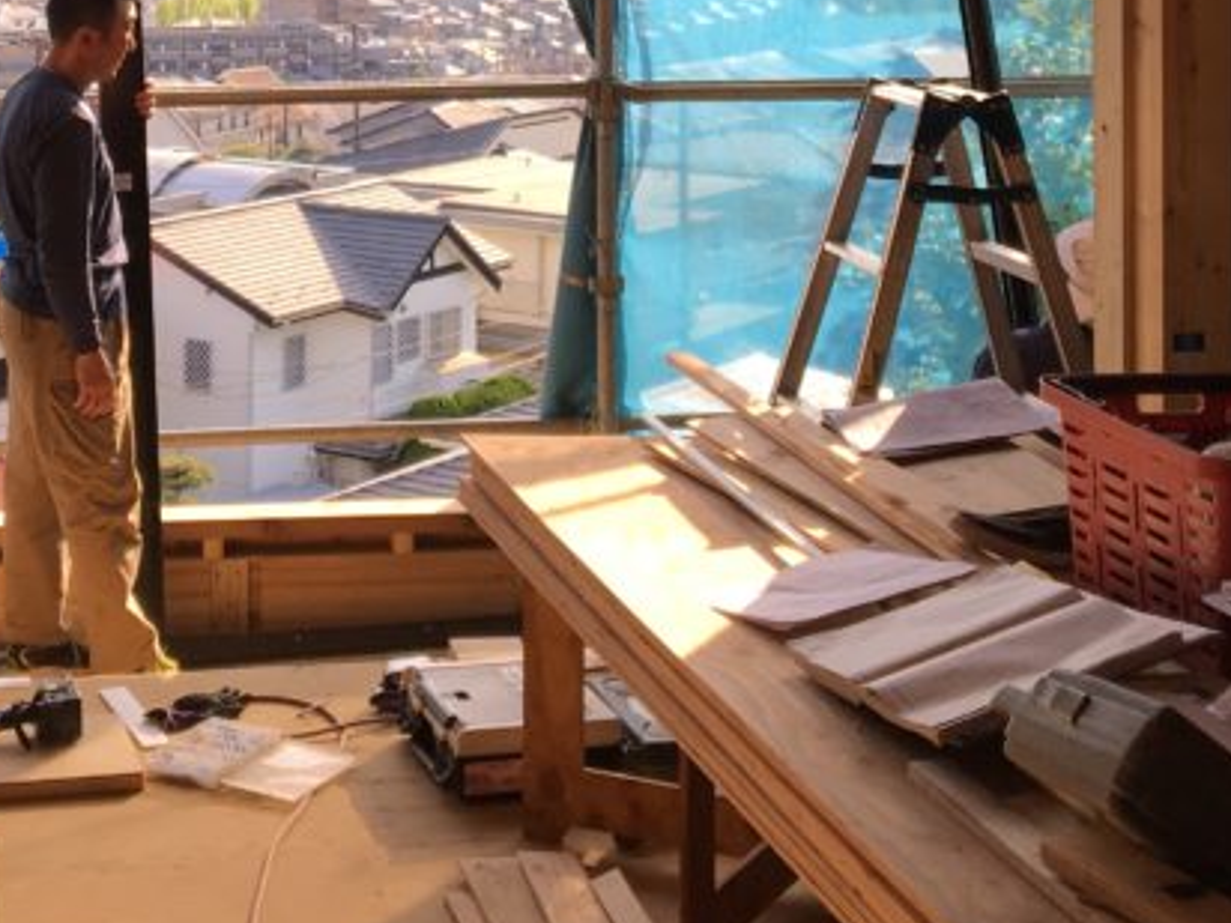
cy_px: -191
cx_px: 341
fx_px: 2560
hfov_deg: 26.8
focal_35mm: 72
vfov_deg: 19.3
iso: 25
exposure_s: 1/382
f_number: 2.2
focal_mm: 4.15
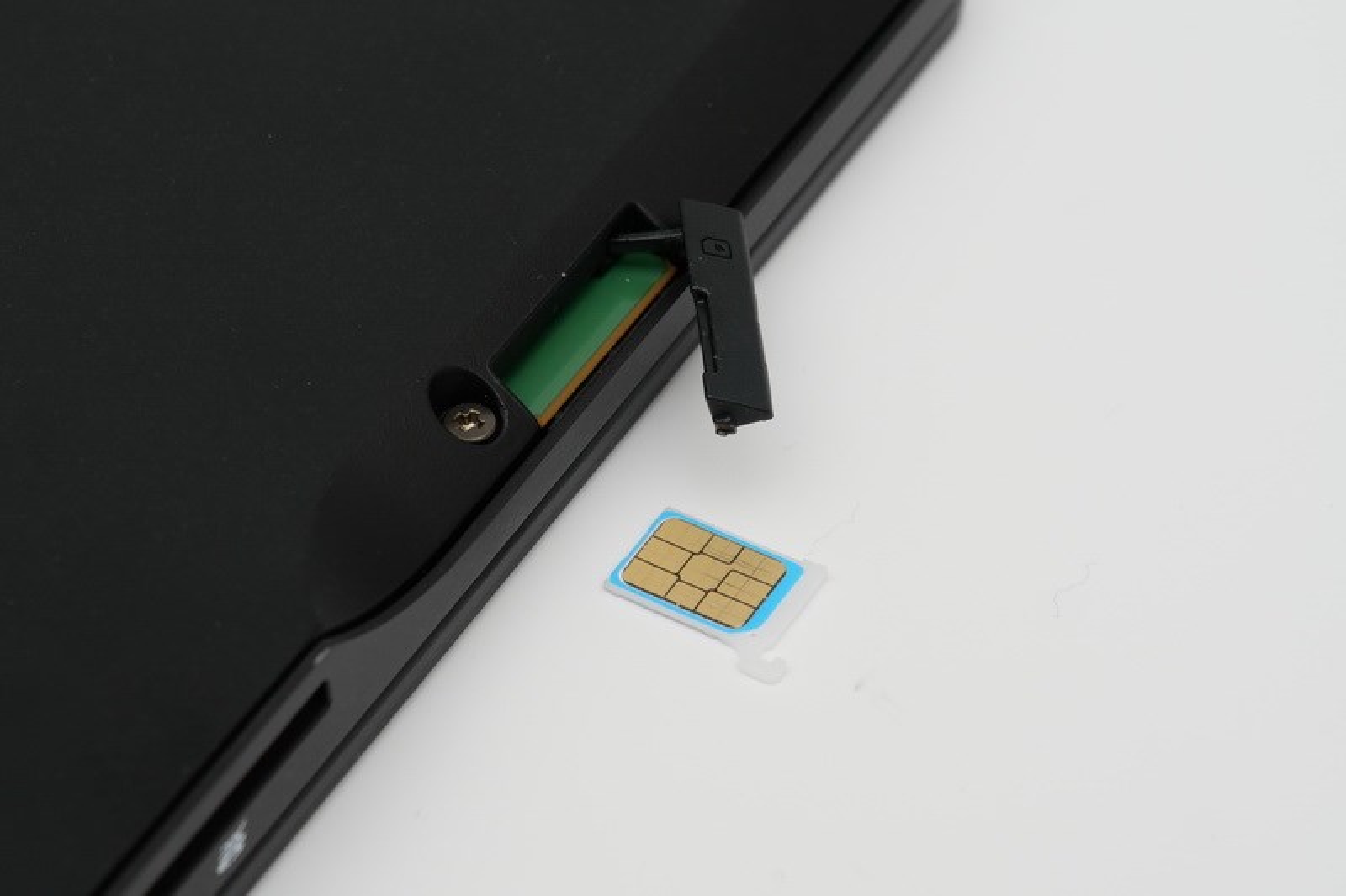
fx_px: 4037
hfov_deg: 18.9
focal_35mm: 108
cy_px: 448
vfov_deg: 12.7
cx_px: 673
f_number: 9
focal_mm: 52
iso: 400
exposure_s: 1/40
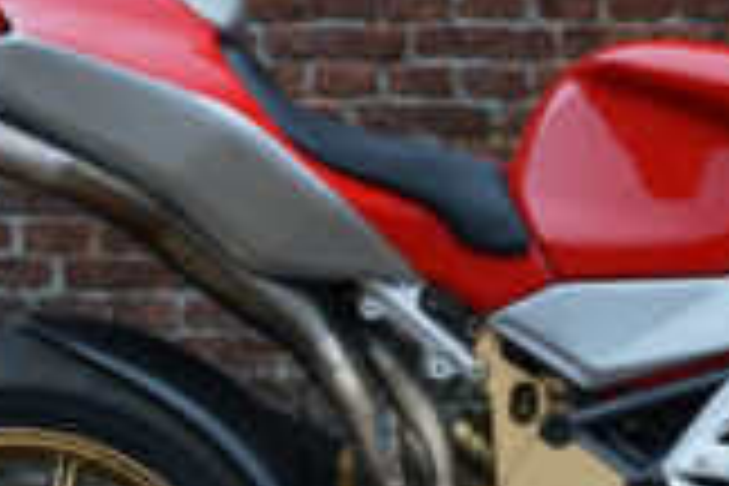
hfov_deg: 14.9
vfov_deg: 10.1
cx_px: 670
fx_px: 2745
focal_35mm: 136
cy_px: 414
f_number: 5.6
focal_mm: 36.7
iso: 400
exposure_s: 1/60
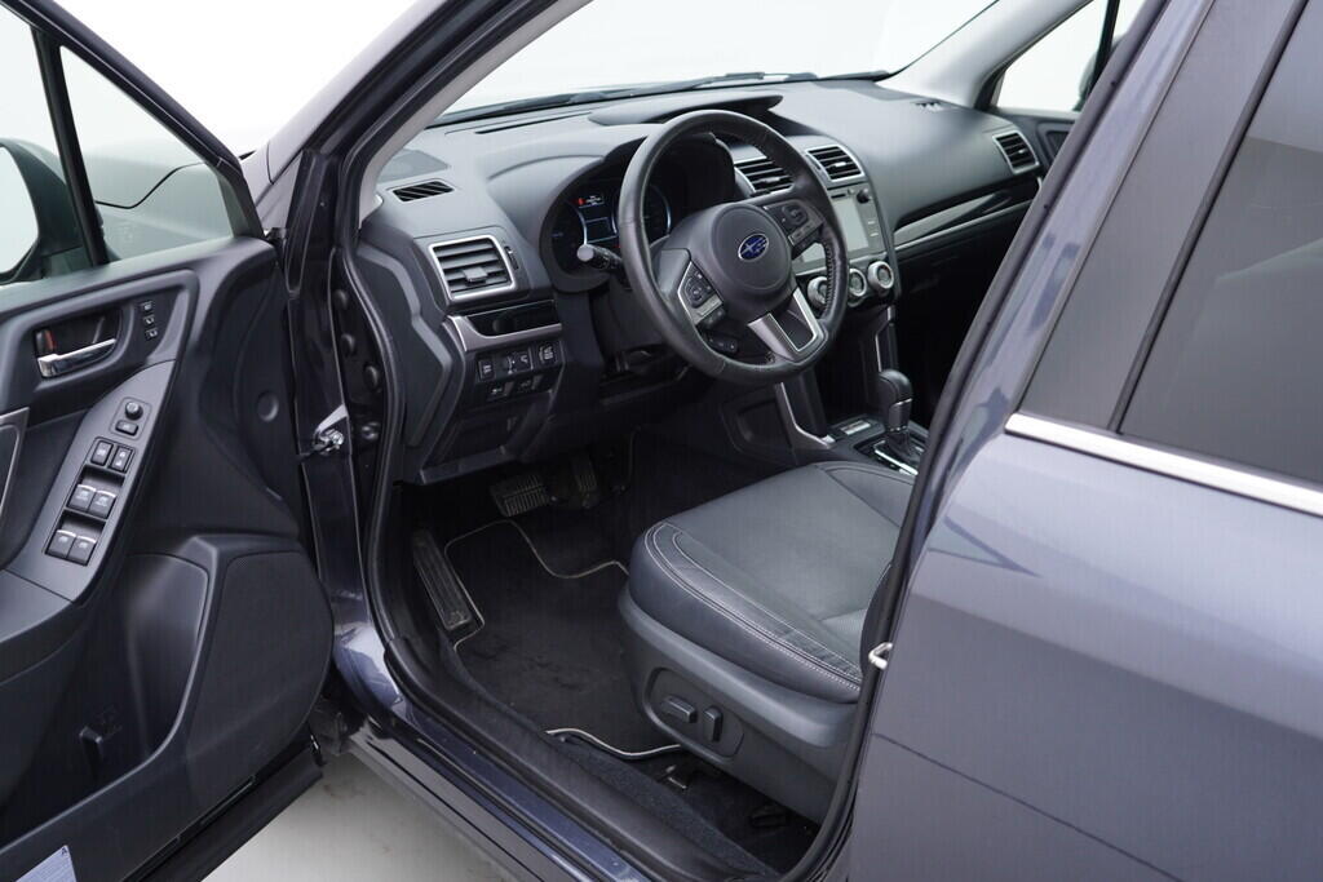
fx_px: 1323
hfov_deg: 53.1
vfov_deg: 36.9
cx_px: 662
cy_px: 441
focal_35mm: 36
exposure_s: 1/40
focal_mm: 24
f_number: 2.8
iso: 125
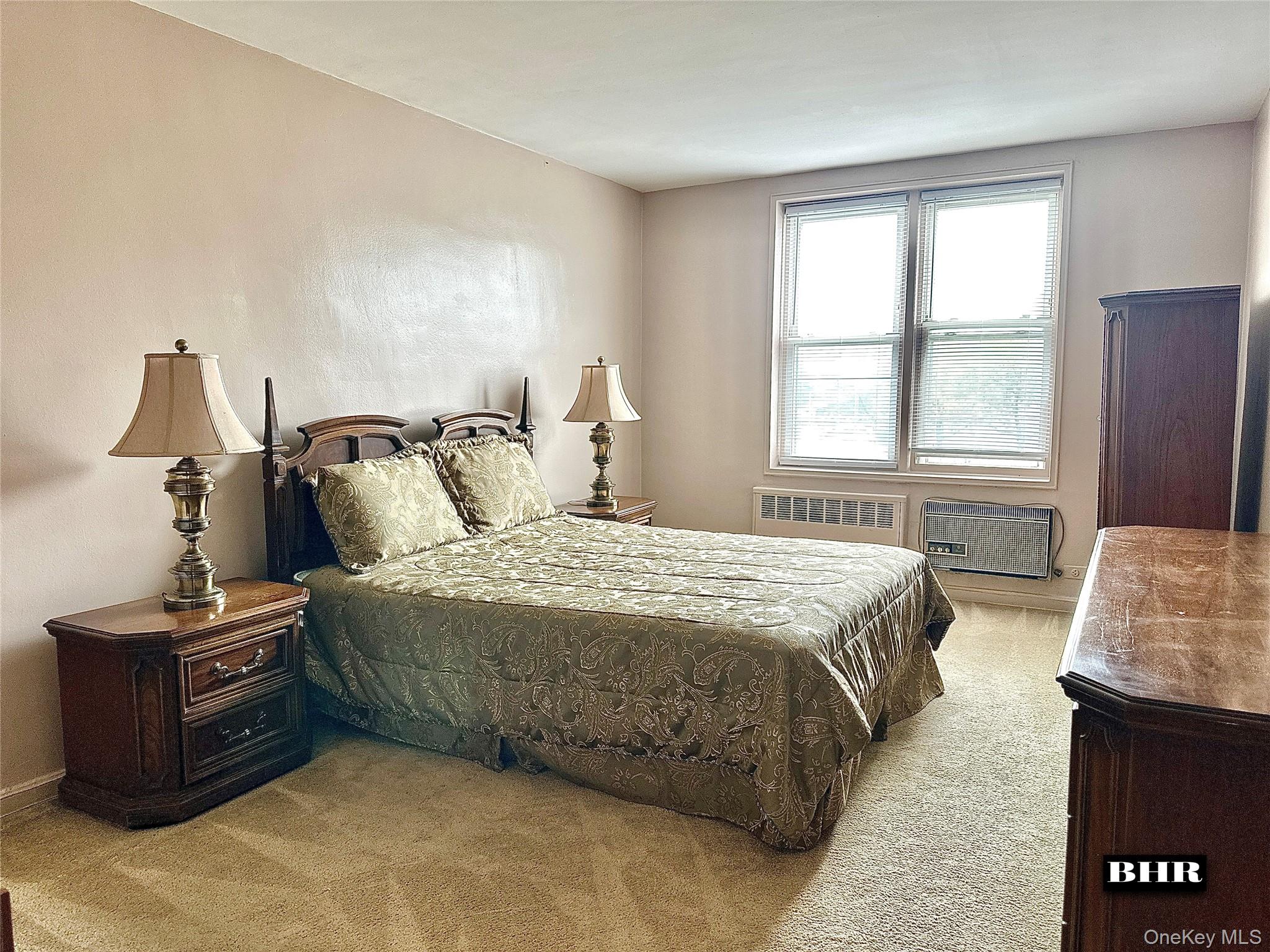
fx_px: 881
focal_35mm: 24
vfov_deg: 56.8
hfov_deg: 71.6
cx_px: 635
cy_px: 476
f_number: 1.78
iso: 125
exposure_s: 1/60
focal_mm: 6.86
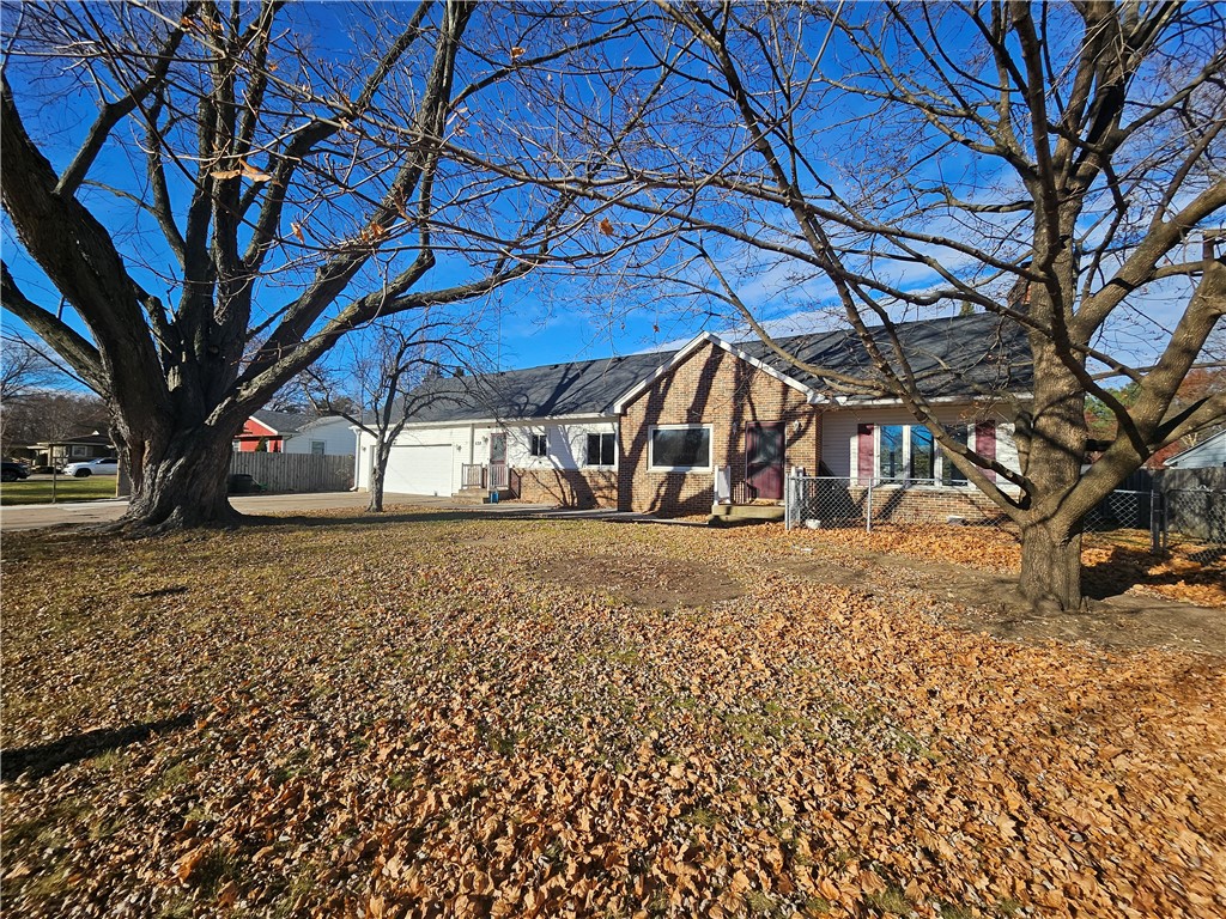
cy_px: 460
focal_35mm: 13
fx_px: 460
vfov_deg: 89.9
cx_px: 613
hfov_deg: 106.2
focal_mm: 1.74
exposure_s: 1/1019
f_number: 2.2
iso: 32
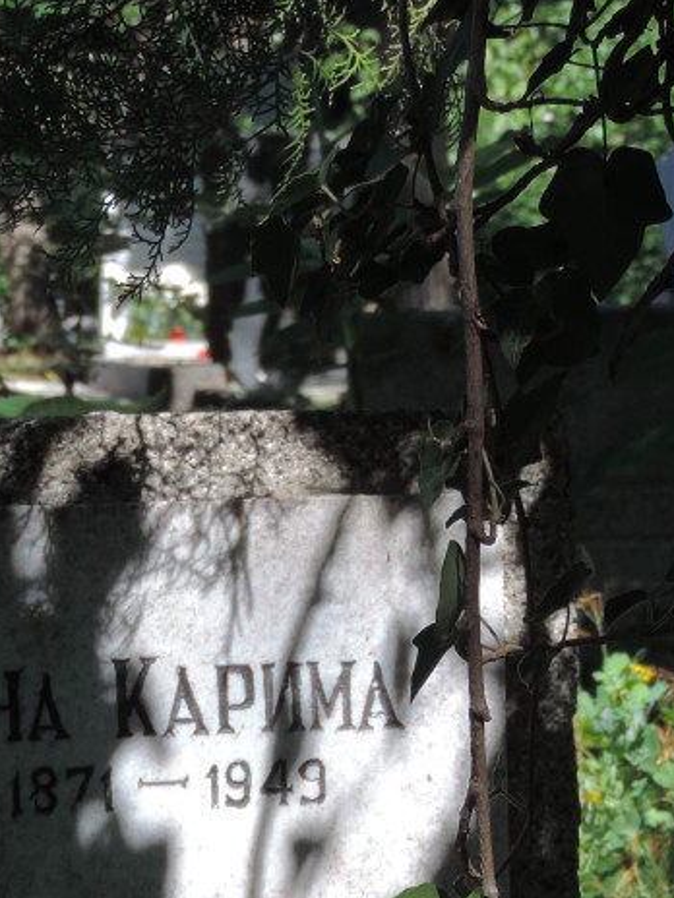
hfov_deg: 5.9
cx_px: 168
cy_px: 1057
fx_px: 6516
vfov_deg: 7.8
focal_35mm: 251
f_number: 4.7
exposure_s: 1/250
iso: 100
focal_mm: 18.7
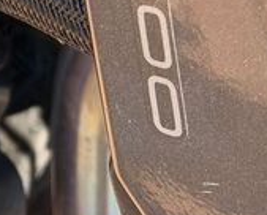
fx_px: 1402
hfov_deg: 10.4
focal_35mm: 177
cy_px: -147
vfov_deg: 8.5
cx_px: -174
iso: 100
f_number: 1.78
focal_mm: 6.76
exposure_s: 1/786
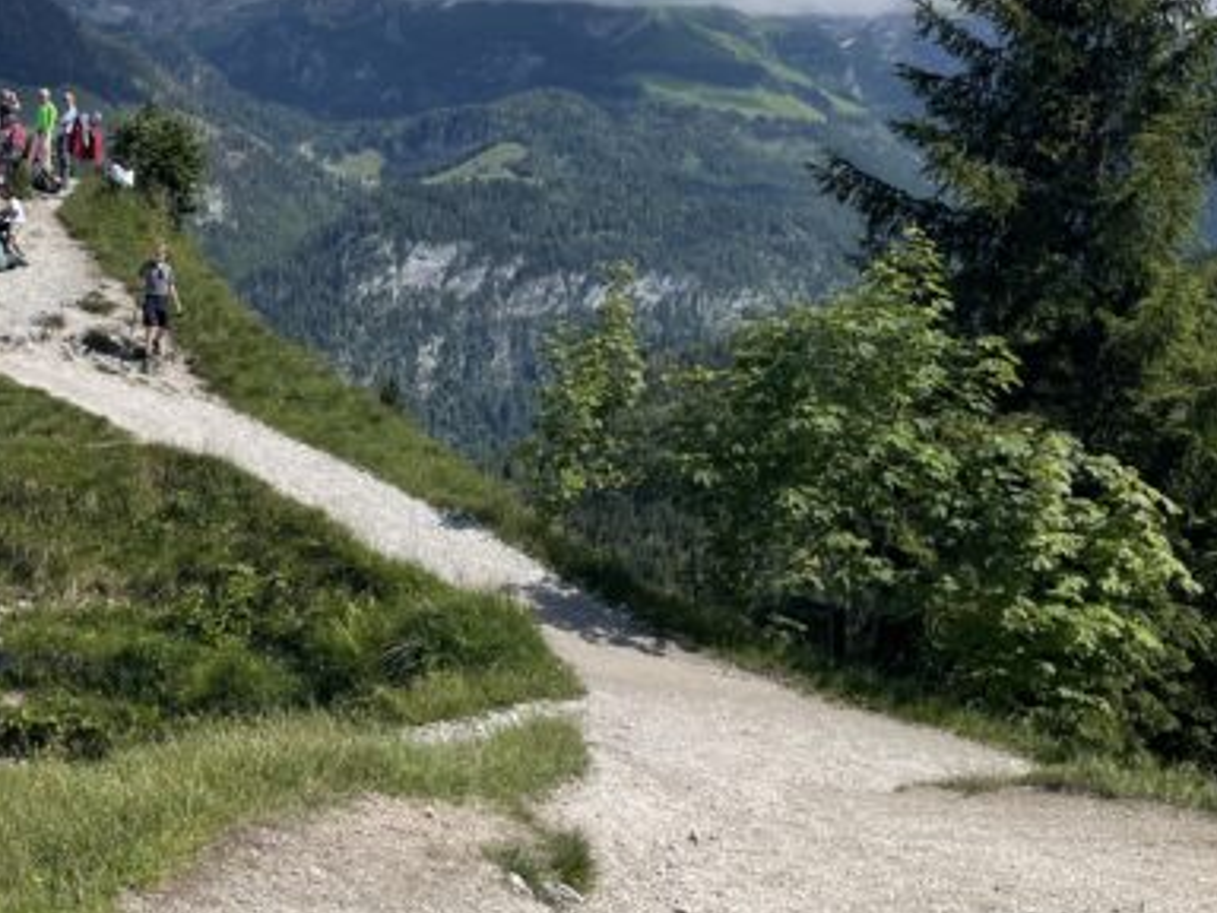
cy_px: 133
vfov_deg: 27.3
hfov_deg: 34.4
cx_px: 76
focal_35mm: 52
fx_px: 1828
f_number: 1.6
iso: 32
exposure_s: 1/4651
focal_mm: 4.2
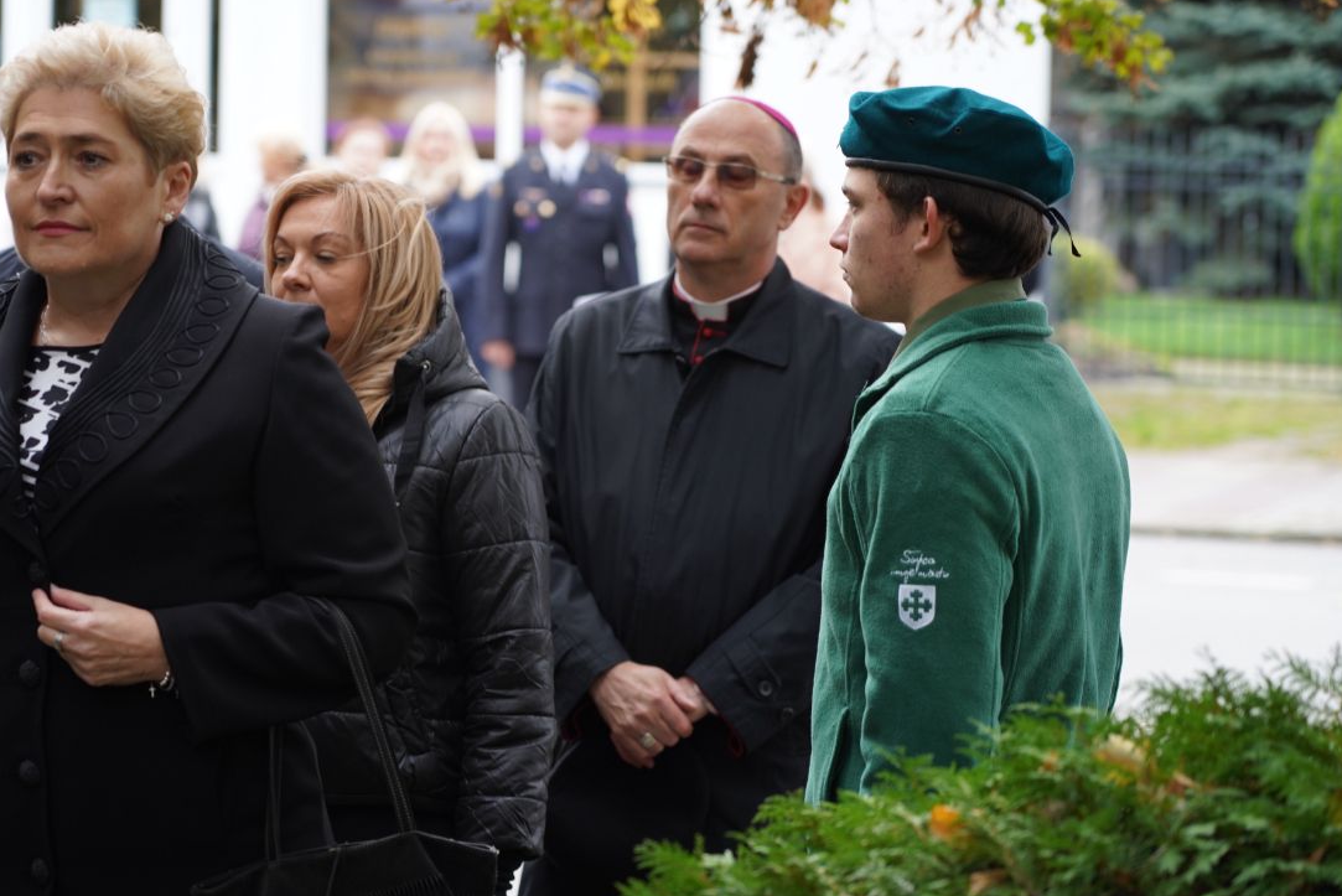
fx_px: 4699
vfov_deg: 10.9
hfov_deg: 16.2
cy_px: 433
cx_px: 587
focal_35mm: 126
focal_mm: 105
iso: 320
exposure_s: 1/100
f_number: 4
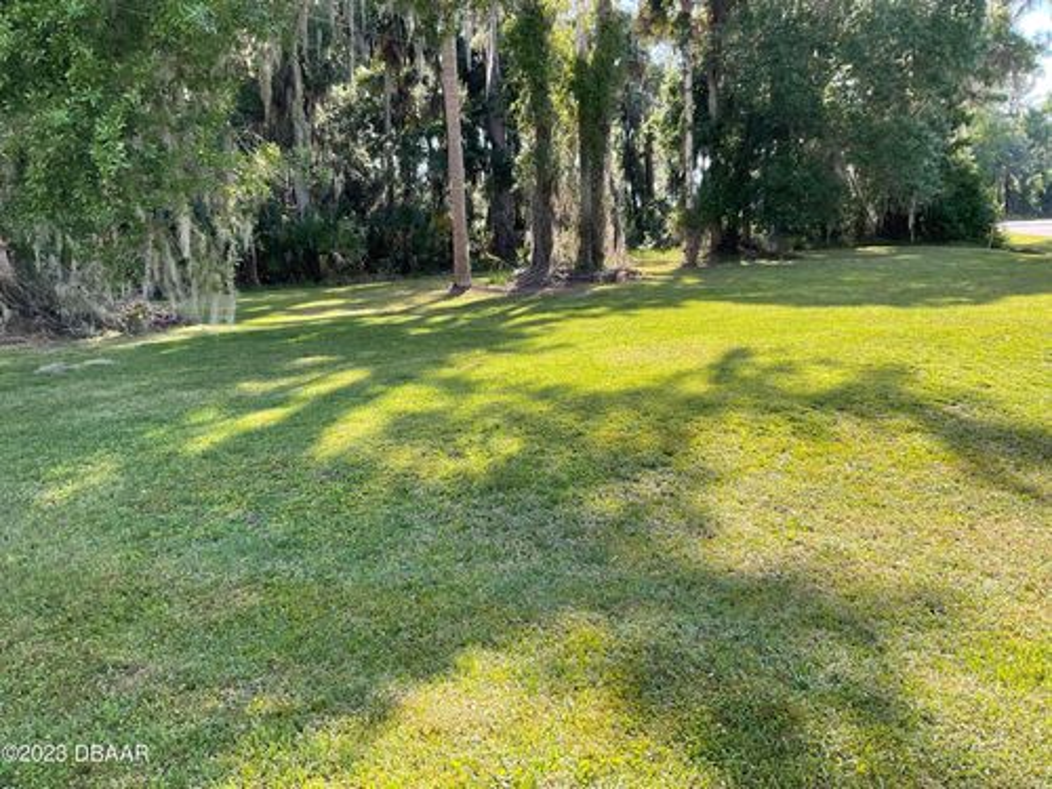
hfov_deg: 61.7
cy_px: 394
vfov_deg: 48.2
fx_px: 881
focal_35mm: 29
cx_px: 526
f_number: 1.8
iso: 16
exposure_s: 1/378
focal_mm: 3
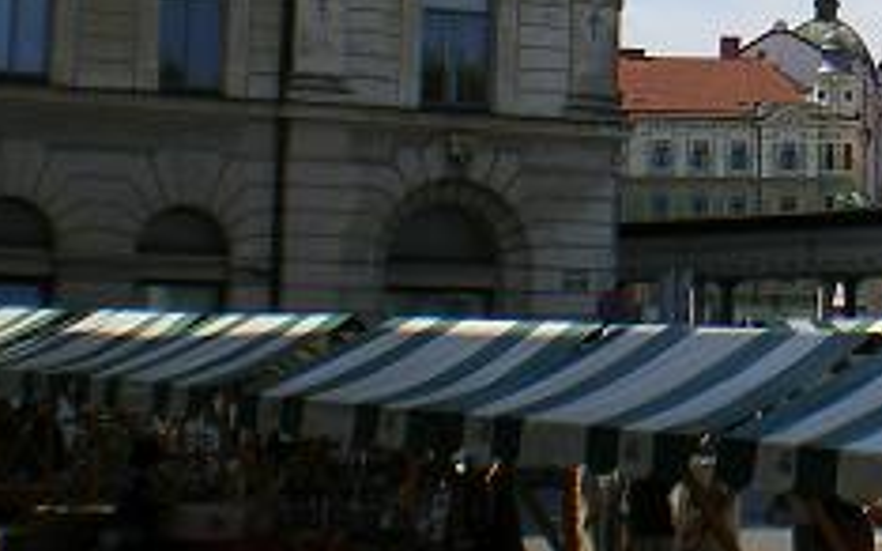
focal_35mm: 110
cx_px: 1123
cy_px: -79
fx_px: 2643
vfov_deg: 11.7
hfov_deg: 17.8
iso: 64
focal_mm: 6.3
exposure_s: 1/500
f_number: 4.6
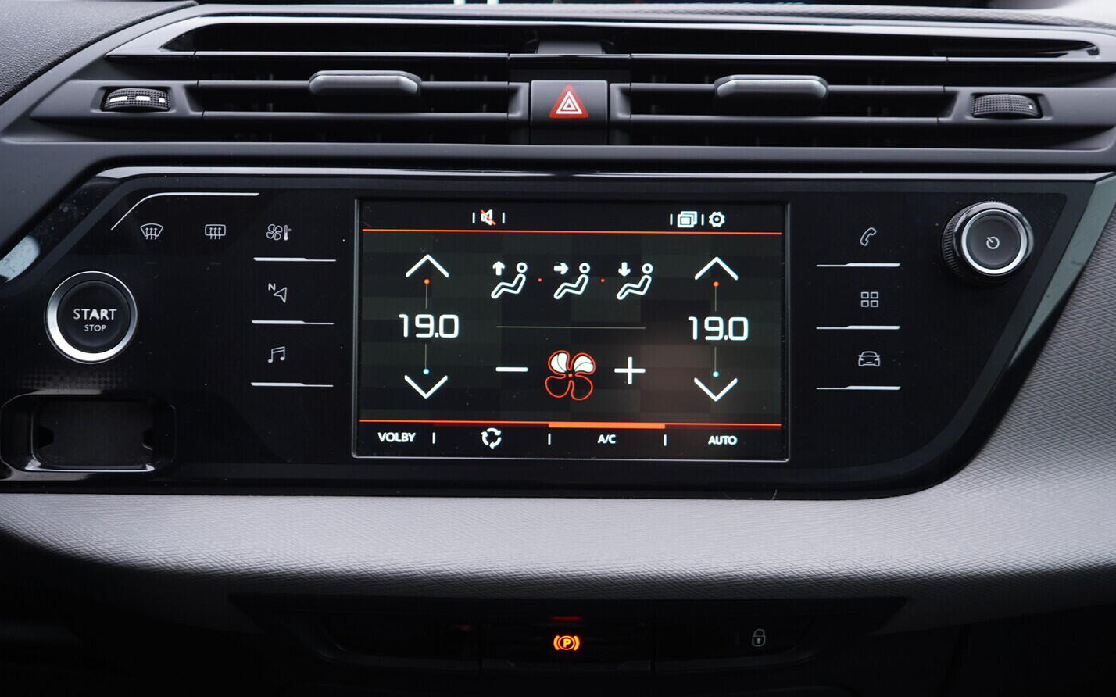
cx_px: 559
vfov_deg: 34.4
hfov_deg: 52.8
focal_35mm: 37
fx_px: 1125
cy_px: 367
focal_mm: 24
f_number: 2.8
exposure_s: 1/40
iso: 250
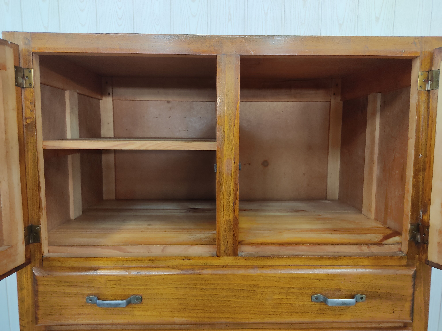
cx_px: 221
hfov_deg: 67.3
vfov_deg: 53.1
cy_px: 166
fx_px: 332
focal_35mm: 26
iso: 463
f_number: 1.79
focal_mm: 4.74
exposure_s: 1/33
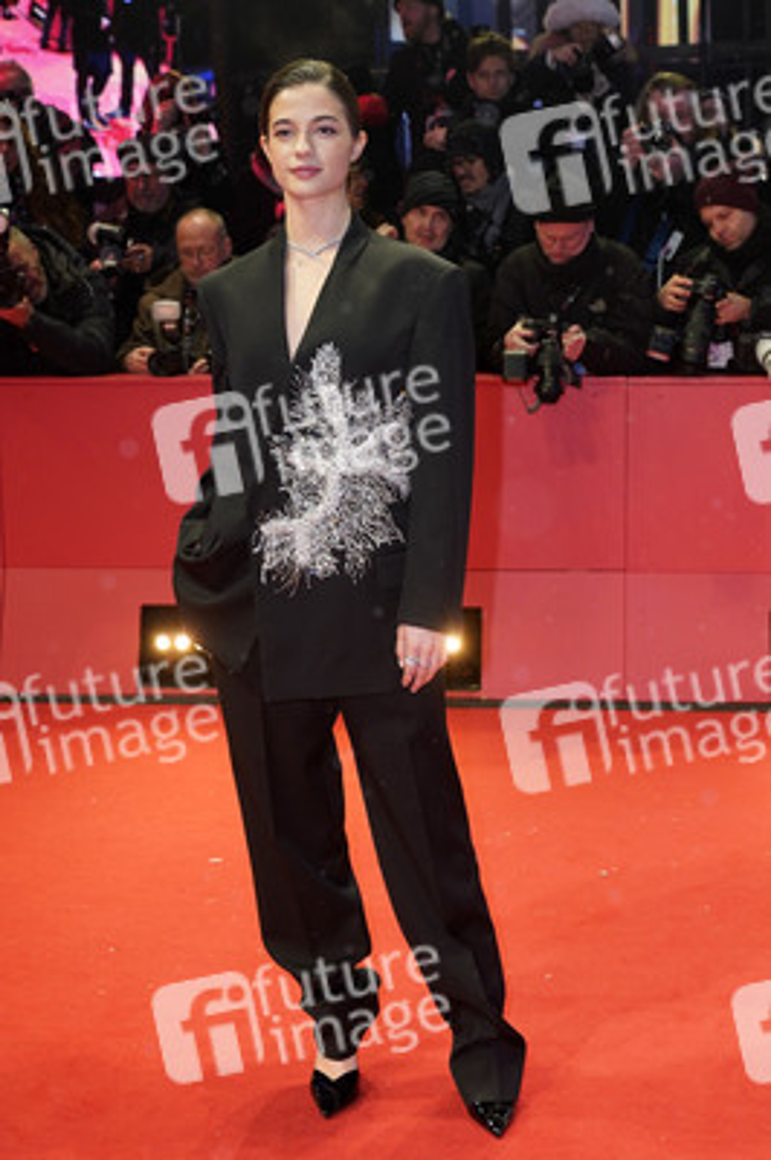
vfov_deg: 39.6
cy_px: 580
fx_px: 1609
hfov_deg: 26.9
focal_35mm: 50
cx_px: 386
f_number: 5.6
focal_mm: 50
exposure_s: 1/160
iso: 1600
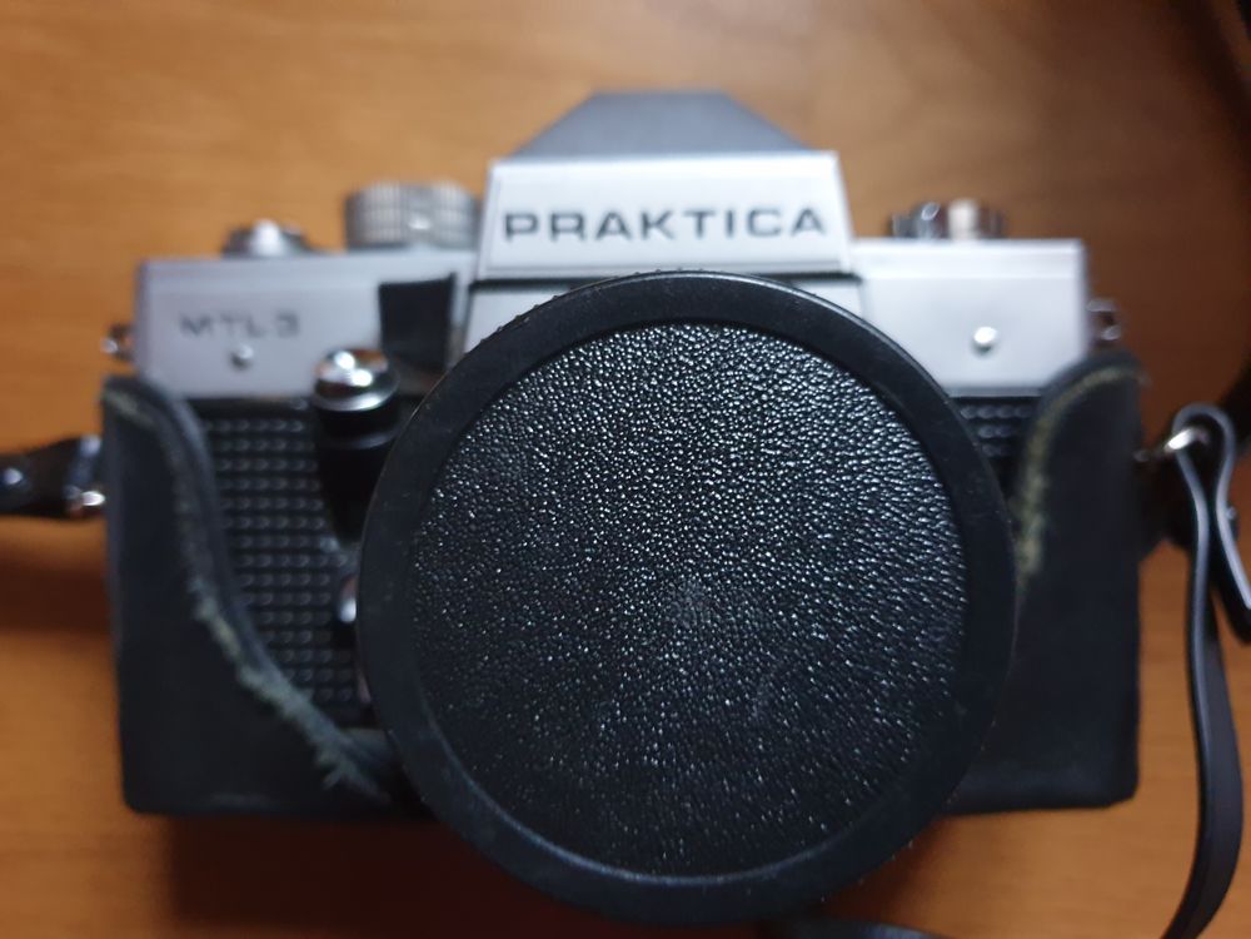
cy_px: 470
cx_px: 626
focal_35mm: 26
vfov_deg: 53.1
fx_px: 940
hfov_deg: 67.3
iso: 500
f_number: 1.5
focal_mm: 4.3
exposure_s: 1/10
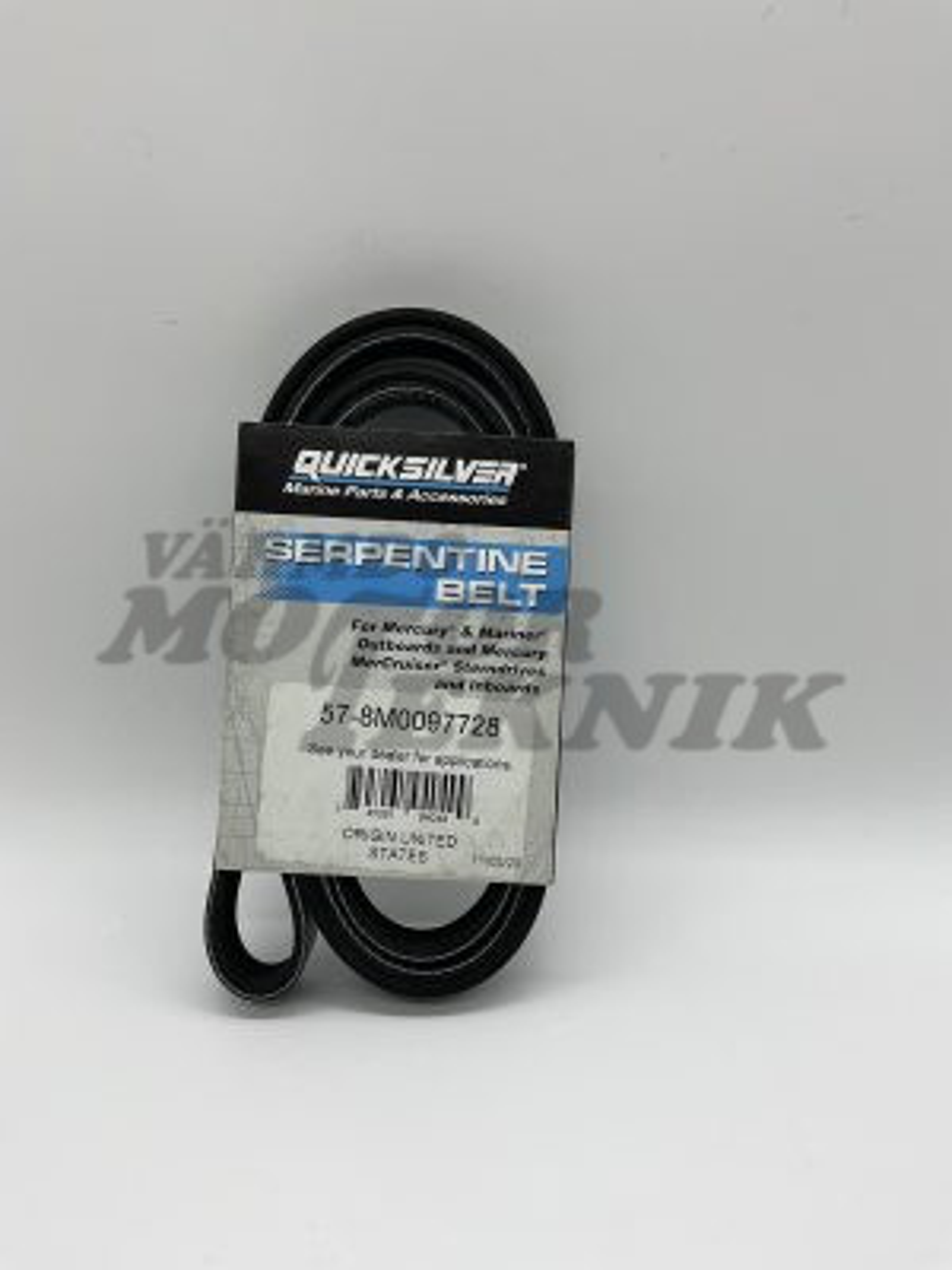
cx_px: 476
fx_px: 1063
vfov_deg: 61.7
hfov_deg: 48.2
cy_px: 635
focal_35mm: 29
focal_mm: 3
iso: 16
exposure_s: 1/816
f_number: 1.8
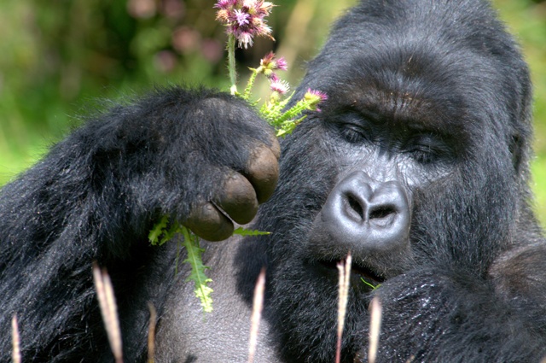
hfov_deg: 7.4
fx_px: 4203
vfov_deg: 4.9
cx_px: 273
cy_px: 182
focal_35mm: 278
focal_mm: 185
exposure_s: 1/320
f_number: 8
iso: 400
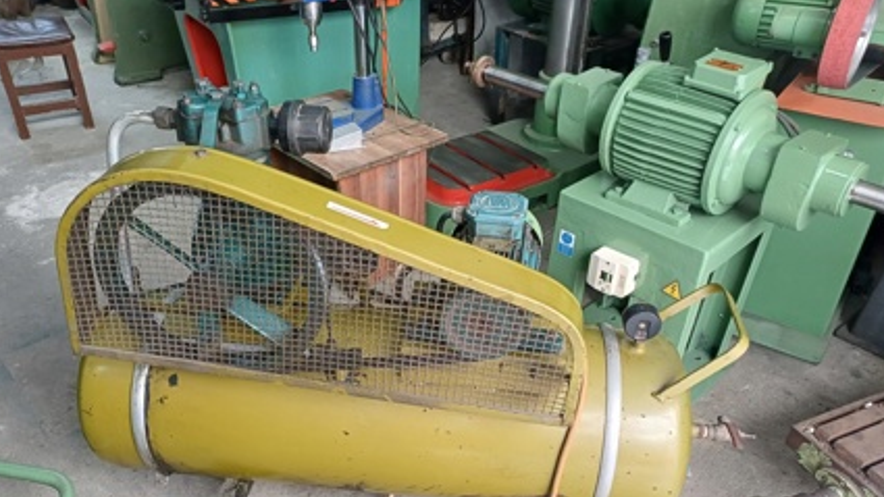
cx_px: 420
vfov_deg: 38.8
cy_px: 296
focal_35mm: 30
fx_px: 703
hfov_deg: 64.3
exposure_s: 1/33
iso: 320
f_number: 1.8
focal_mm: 4.65
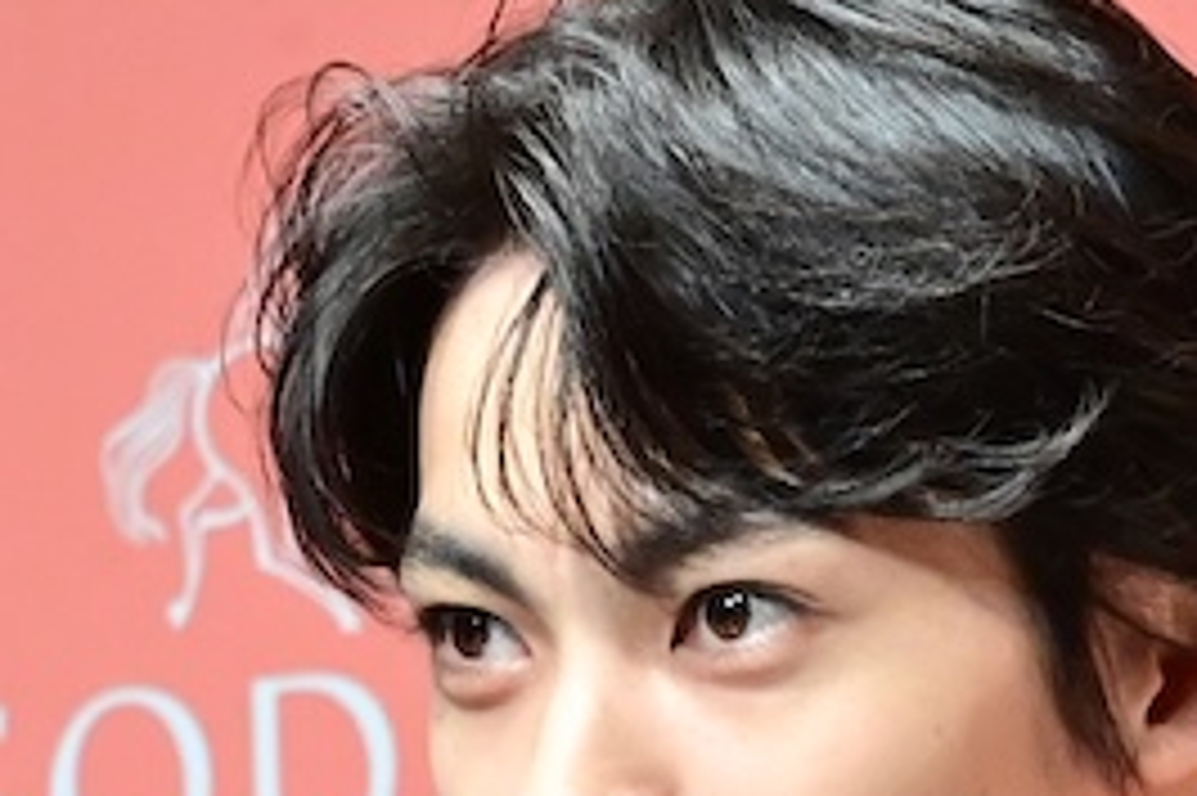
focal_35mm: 1185
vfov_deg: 1.2
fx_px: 39375
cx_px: 765
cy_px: 1140
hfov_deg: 1.7
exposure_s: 1/160
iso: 6400
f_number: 11
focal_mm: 210
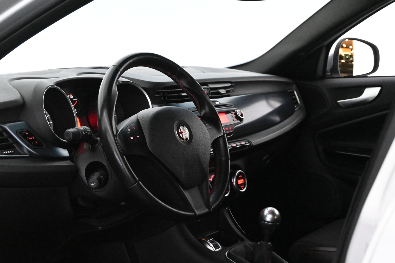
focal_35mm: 63
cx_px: 198
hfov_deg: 31.9
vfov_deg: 21.6
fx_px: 691
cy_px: 132
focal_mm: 42
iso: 11400
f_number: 5.6
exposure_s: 1/60
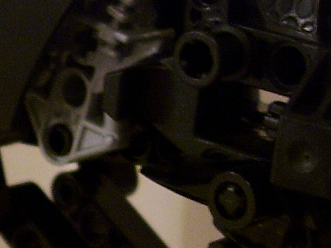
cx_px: 26
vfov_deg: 10.5
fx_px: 1338
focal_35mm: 140
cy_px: 216
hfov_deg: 14.0
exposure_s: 1/8
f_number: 2.7
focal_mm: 5.6
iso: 160
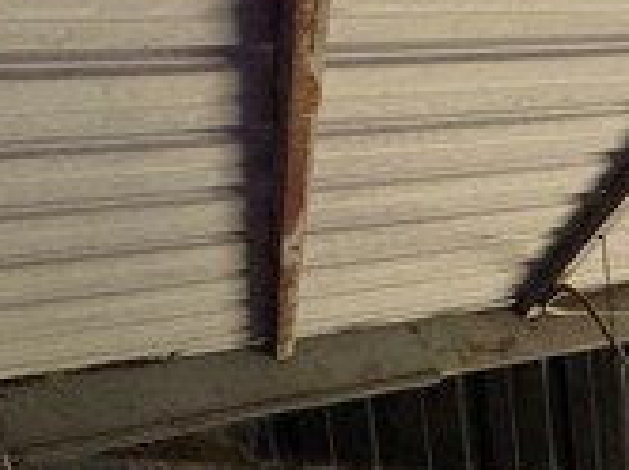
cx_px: 993
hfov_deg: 25.0
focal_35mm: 54
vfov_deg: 19.7
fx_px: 980
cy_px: 853
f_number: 2.2
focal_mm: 2.22
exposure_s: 1/75
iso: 320
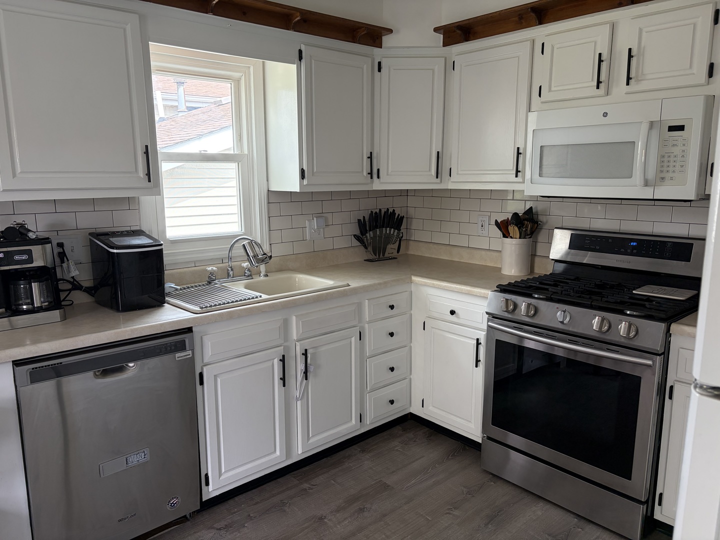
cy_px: 270
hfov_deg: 67.3
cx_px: 360
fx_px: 541
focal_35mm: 26
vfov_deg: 53.1
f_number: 1.6
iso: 125
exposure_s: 1/114
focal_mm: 5.96
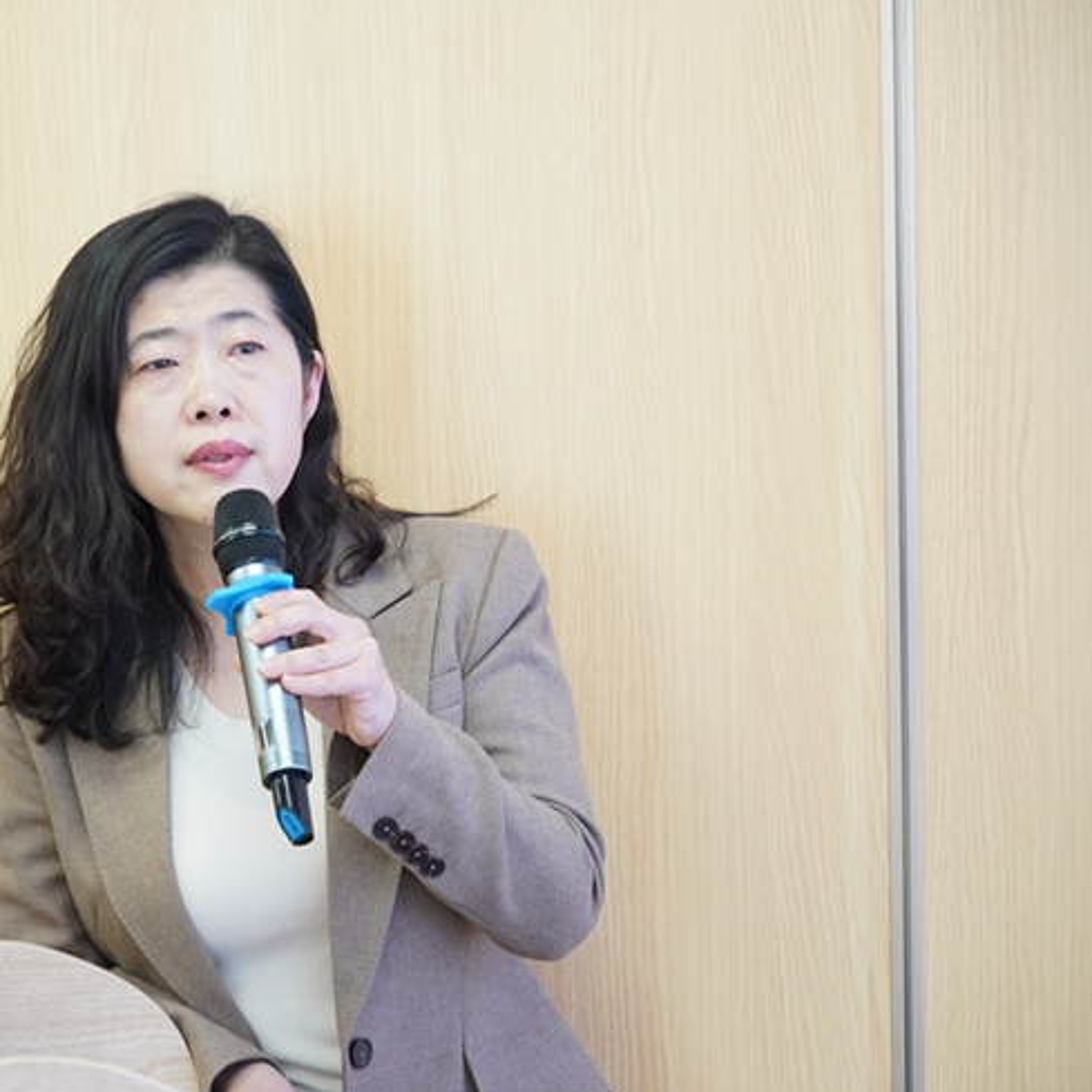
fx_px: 5211
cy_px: 553
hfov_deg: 11.9
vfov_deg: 12.0
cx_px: 286
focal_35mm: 146
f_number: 4
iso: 1000
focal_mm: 105
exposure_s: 1/125
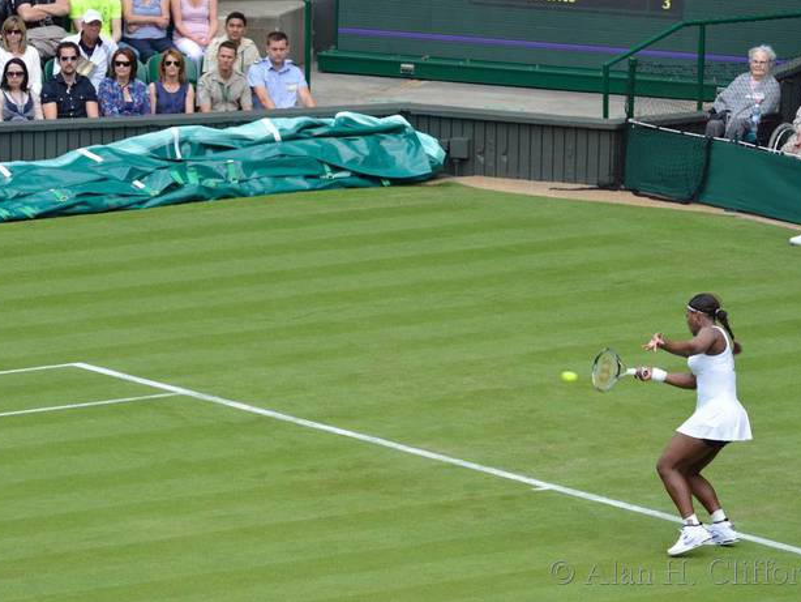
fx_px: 7593
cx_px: 398
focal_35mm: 328
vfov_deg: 4.5
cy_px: 301
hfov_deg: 6.0
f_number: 5.3
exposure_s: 1/500
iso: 360
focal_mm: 200
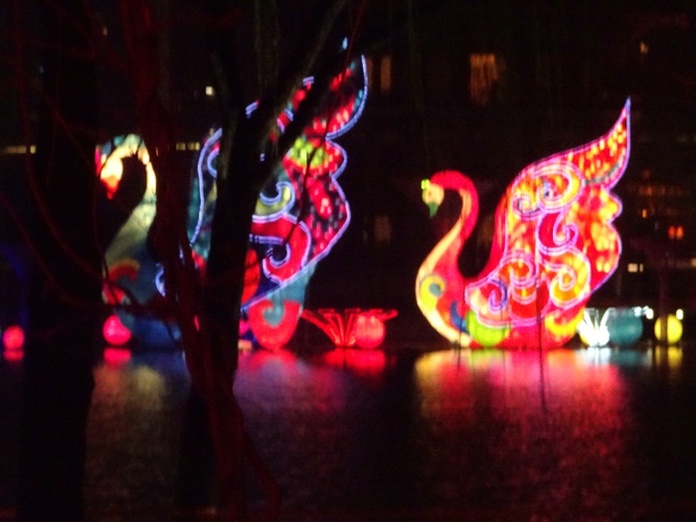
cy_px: 261
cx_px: 348
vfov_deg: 6.6
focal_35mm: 225
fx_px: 4524
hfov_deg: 8.8
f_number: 6.3
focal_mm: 38.47
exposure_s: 1/40
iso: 3200
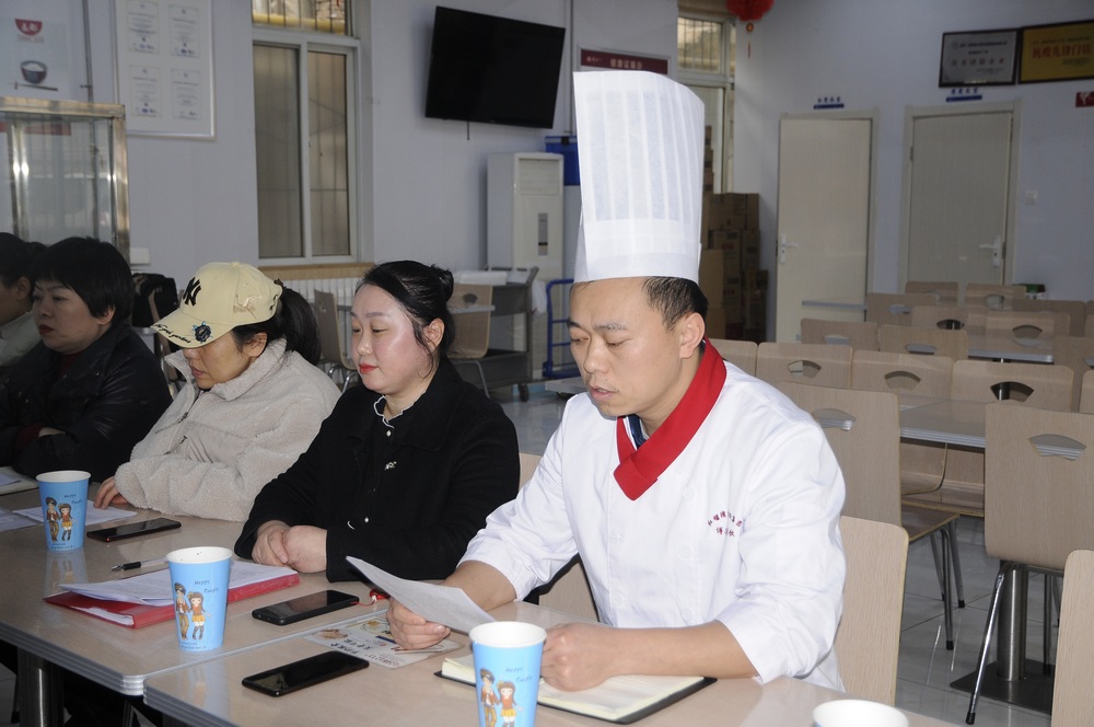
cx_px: 547
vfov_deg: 29.8
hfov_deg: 43.7
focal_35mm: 45
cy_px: 364
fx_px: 1366
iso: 400
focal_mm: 30
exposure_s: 1/60
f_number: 4.2
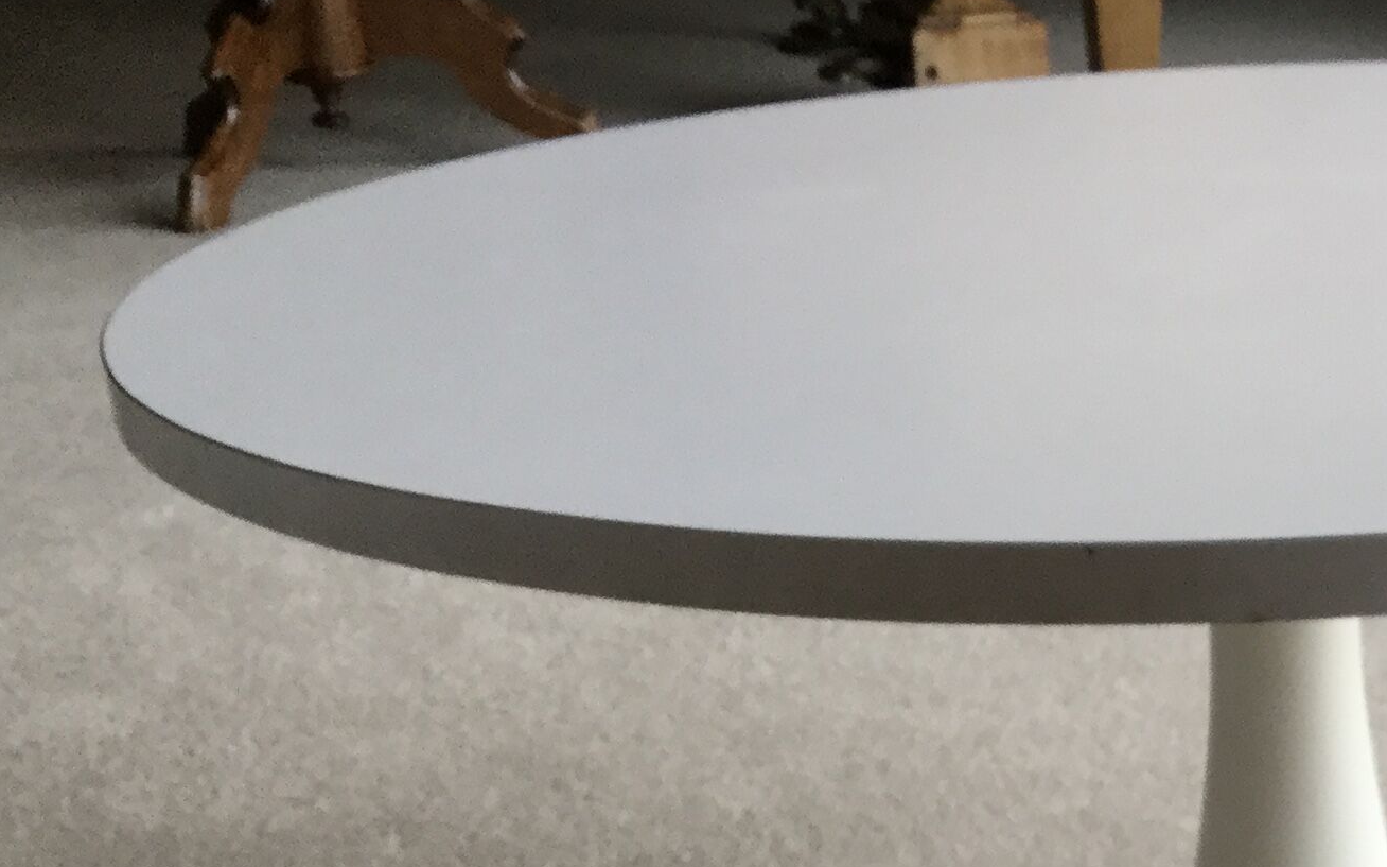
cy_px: 1069
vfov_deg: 15.3
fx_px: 3099
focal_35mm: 82
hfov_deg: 24.2
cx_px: 1354
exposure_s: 1/33
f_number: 2.4
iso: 32
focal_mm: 3.3
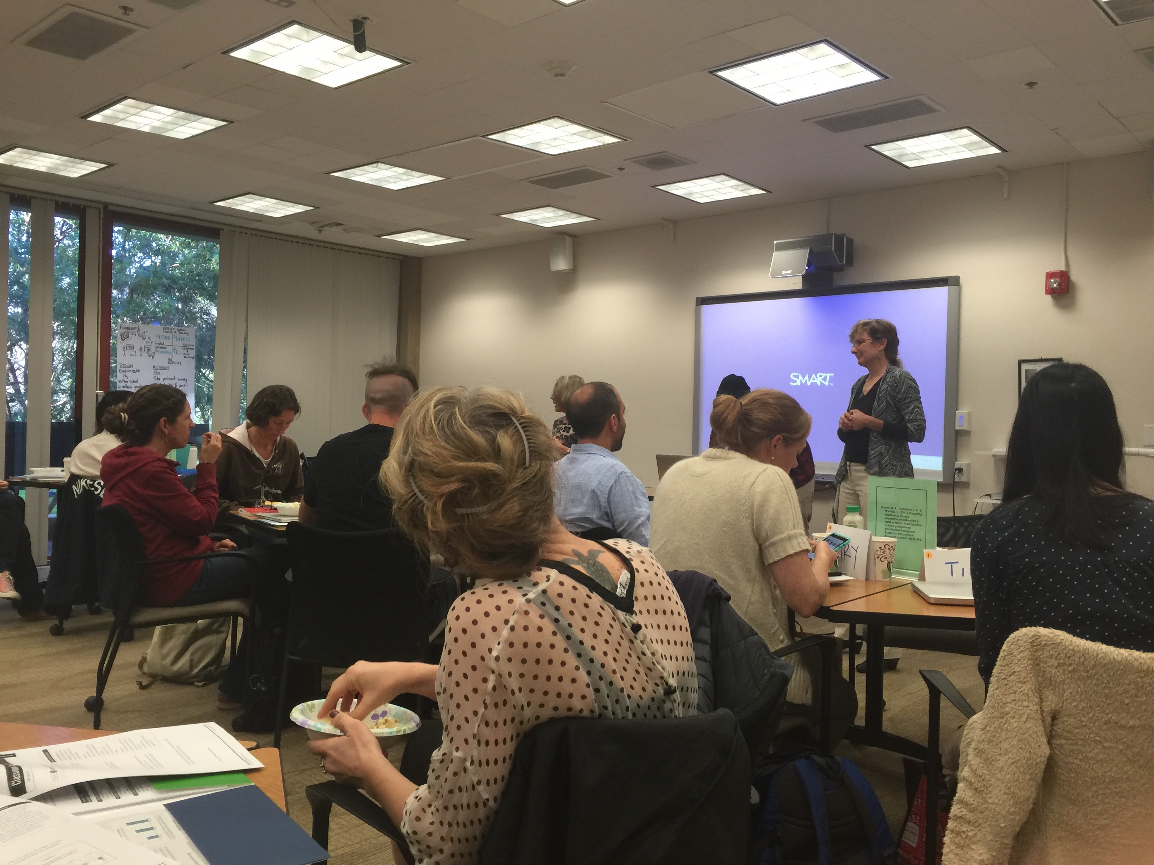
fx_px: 967
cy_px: 432
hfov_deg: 61.7
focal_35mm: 29
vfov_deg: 48.2
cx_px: 577
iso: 40
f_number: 2.2
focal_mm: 4.15
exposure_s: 1/15
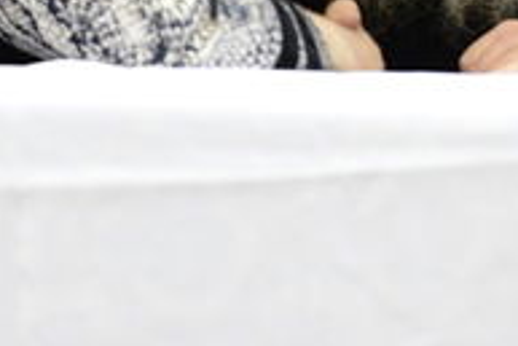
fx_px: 15278
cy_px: -300
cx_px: 142
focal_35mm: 1061
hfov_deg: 1.9
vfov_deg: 1.3
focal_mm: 200
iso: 1600
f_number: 3.5
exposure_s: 1/80
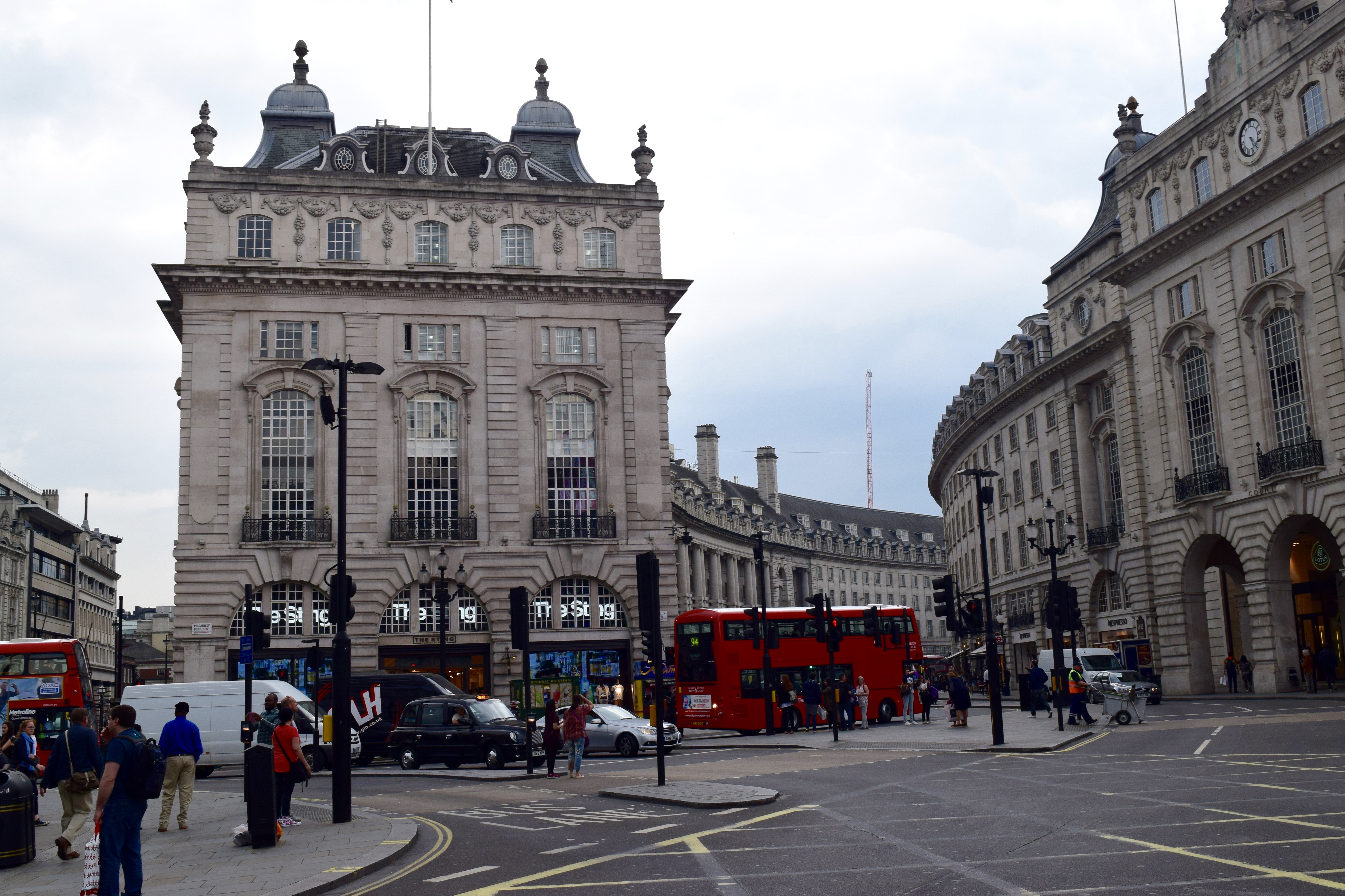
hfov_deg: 53.1
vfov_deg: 36.9
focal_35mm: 36
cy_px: 448
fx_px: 1345
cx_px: 672
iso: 400
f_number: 10
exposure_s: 1/200
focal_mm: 24
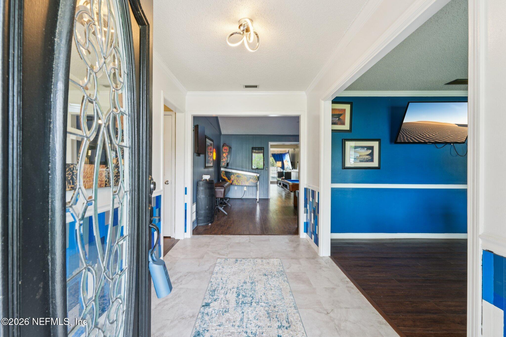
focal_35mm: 14
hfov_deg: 104.3
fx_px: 197
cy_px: 168
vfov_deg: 81.2
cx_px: 253
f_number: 13
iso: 100
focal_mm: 14
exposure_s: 1/1.67
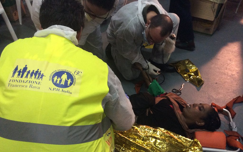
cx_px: 122
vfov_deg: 36.3
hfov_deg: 55.3
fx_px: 232
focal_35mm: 35
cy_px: 84
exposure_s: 1/24
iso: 250
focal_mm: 3.3
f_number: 2.4
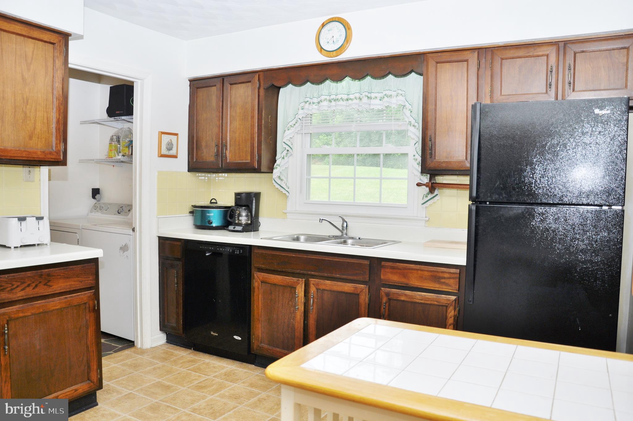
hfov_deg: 67.4
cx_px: 316
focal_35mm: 27
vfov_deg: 47.8
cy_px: 210
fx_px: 474
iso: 200
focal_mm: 18
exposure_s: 1/60
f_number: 5.6
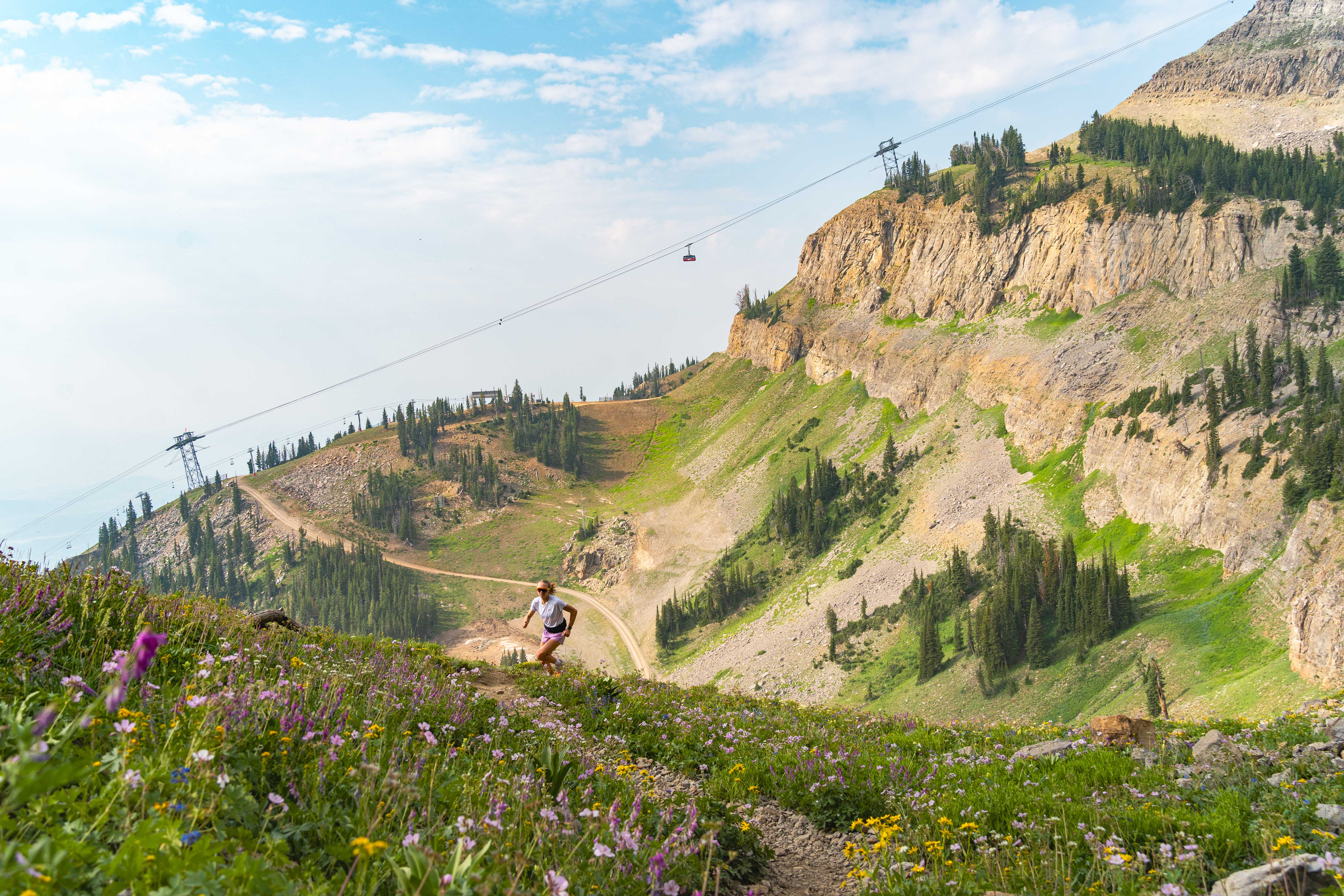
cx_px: 672
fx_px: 1157
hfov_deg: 60.3
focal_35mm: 31
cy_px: 448
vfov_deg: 42.3
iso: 200
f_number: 6.3
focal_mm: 31
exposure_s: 1/640
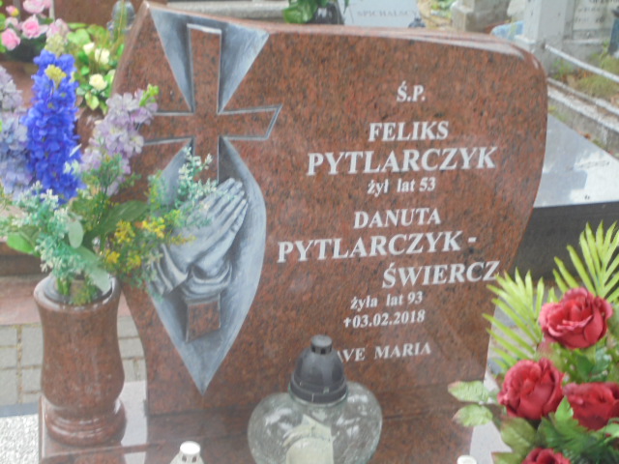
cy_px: 232
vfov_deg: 29.7
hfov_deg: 38.9
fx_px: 876
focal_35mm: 49
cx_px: 310
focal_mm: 8.9
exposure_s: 1/30
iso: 200
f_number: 4.8
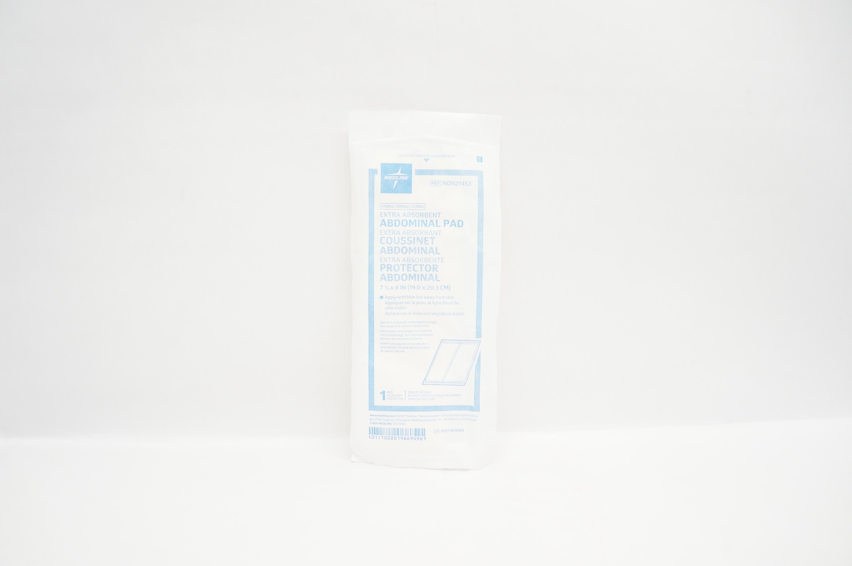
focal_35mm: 27
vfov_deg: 47.8
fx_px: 638
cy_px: 283
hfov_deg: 67.4
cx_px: 426
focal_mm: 18
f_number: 5.6
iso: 800
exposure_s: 1/80
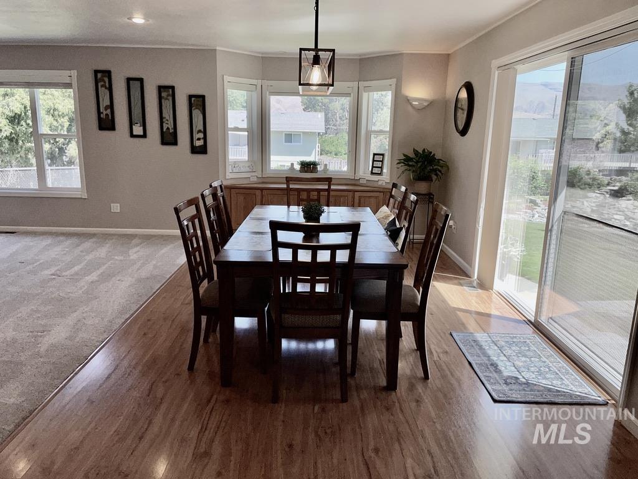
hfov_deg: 67.3
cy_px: 240
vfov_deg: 53.1
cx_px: 319
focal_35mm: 26
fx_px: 479
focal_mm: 4.2
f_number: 1.6
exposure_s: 1/824
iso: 32
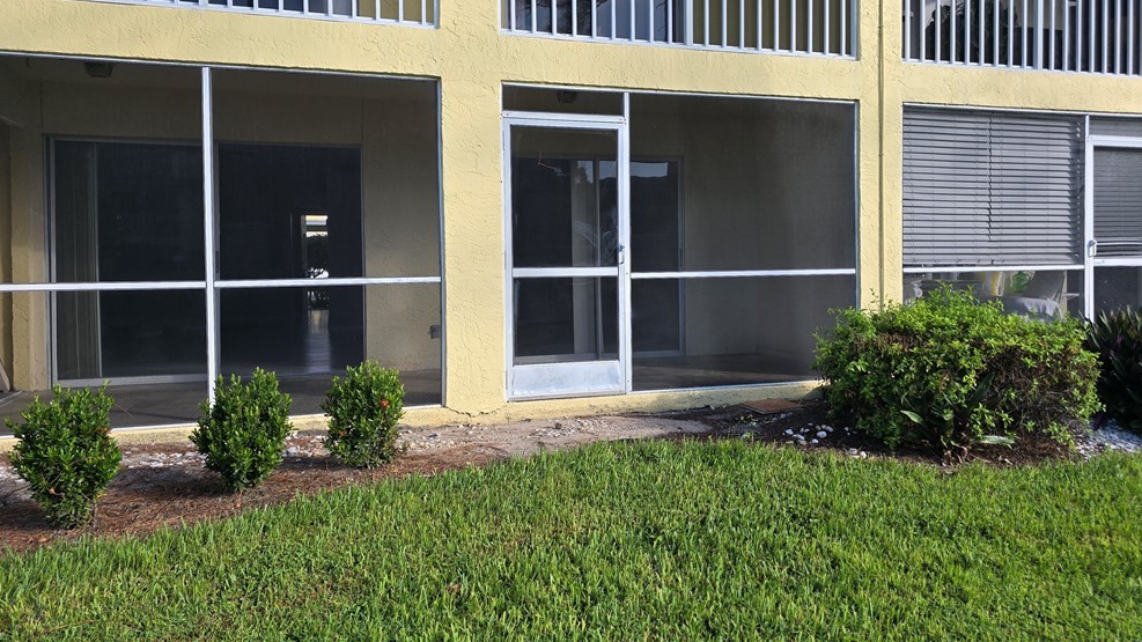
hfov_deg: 71.9
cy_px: 281
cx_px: 573
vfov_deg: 44.3
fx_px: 787
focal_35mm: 26
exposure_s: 1/249
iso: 12
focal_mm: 6.3
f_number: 1.7
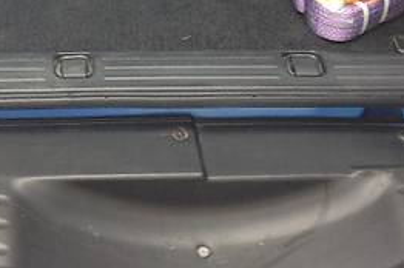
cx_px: 93
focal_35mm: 105
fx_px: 1177
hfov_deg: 19.3
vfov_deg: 12.2
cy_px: -180
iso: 64
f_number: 2.4
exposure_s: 1/120
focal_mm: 4.1
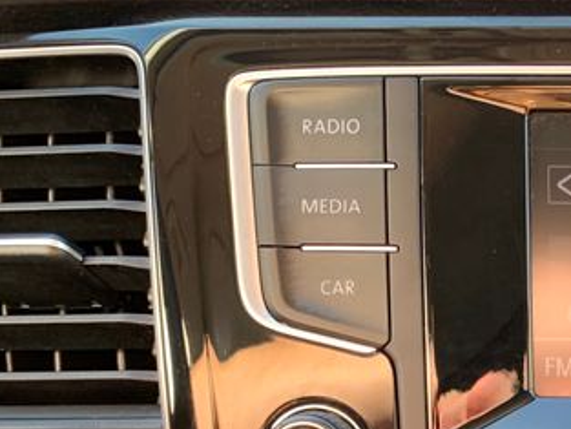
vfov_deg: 16.5
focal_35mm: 85
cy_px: 553
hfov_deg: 20.9
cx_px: 744
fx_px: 1403
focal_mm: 4.25
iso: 100
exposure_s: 1/81
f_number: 1.8
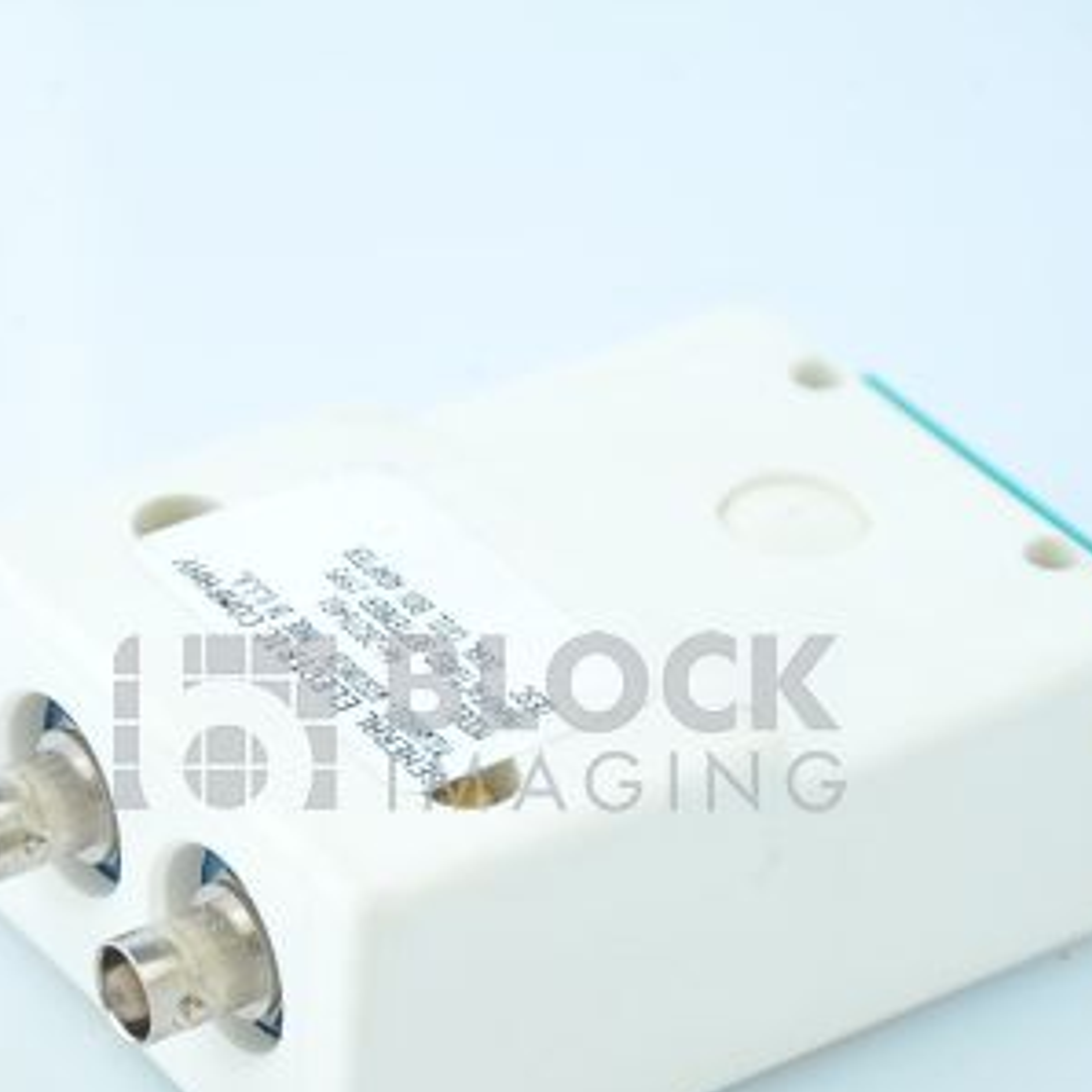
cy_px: 724
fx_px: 7317
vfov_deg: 8.5
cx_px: 480
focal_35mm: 205
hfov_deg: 8.5
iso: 800
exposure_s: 1/100
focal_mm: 120
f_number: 7.1
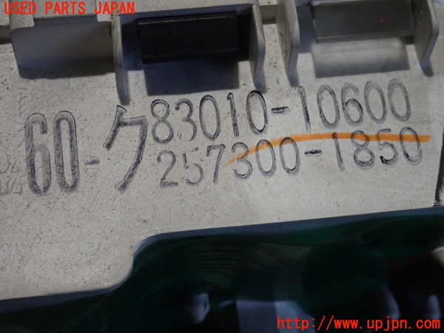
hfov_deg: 27.4
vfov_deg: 20.7
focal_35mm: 71
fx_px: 911
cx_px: 222
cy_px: 166
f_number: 3.9
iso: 1000
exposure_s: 1/40
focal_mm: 12.73
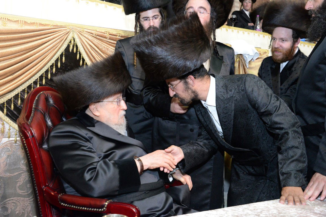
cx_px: 163
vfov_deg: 35.1
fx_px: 344
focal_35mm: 38
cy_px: 108
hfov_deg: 50.7
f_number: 8
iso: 5000
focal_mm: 38
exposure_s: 1/100
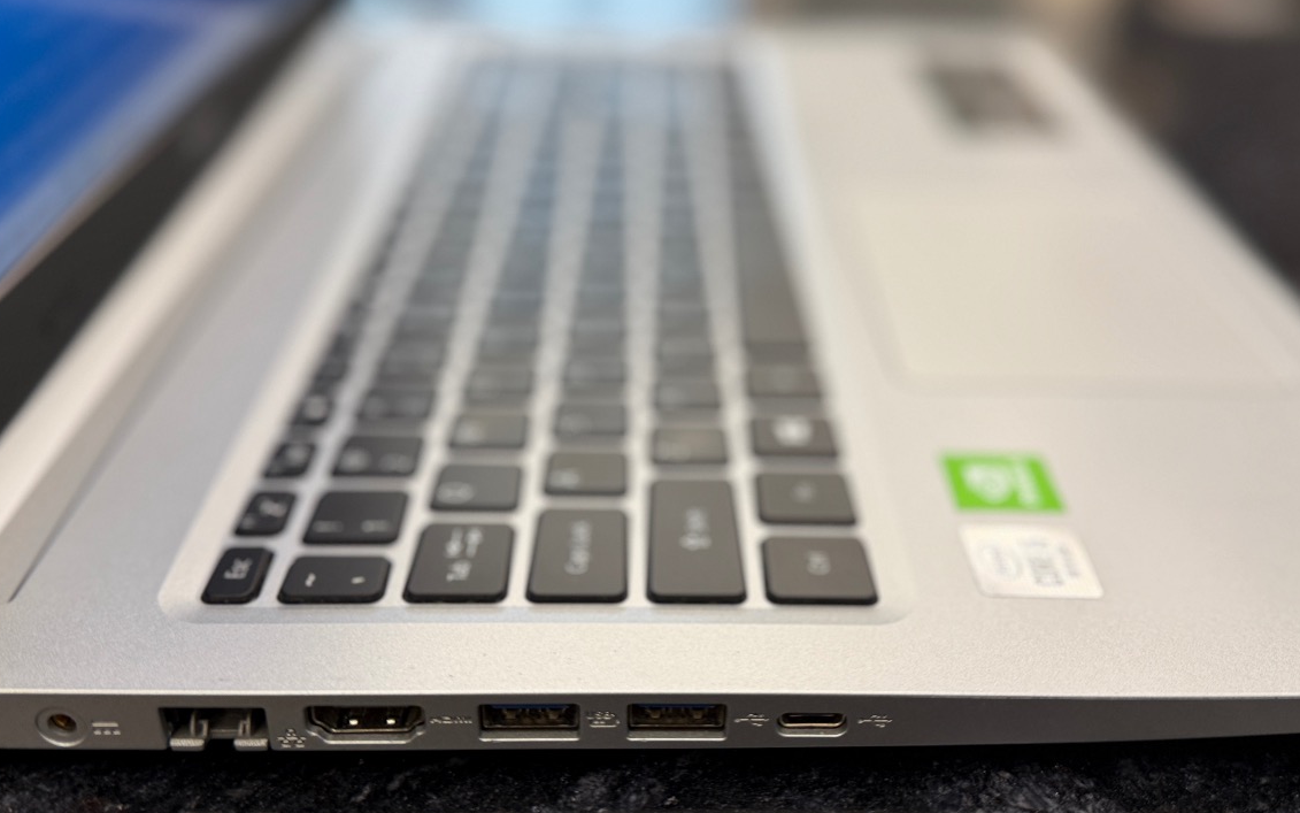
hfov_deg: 54.0
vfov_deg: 35.3
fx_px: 1276
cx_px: 700
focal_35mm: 36
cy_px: 408
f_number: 1.78
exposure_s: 1/121
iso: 160
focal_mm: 6.76
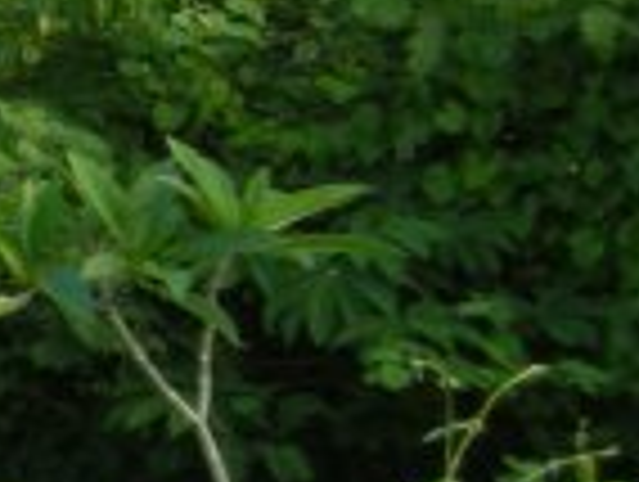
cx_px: -621
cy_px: -36
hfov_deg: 5.7
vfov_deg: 4.4
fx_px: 6231
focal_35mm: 337
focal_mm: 15.7
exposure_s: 1/46.7
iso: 64
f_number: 3.9
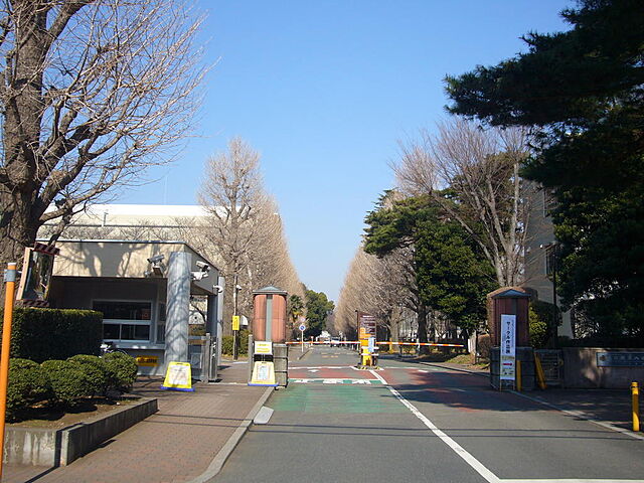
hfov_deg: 50.1
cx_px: 322
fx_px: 688
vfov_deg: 38.7
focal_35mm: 37
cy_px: 242
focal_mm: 6.1
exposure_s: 1/200
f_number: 6.3
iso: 80
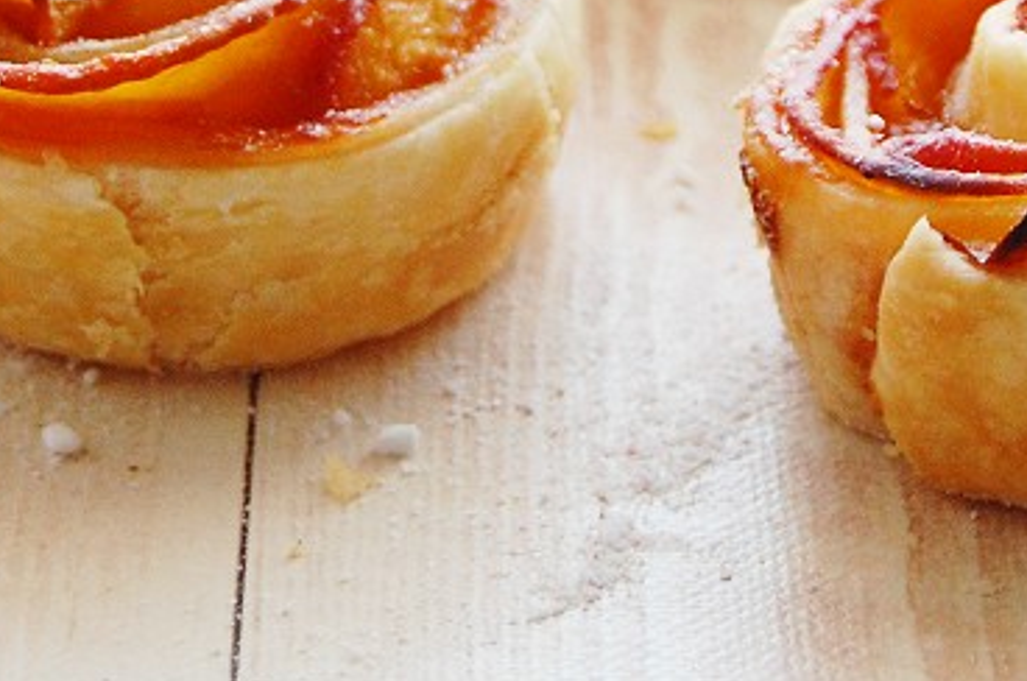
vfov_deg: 6.6
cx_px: 508
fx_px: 5809
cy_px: -233
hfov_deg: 10.1
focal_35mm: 204
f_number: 5.6
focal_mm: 50
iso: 800
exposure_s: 1/20
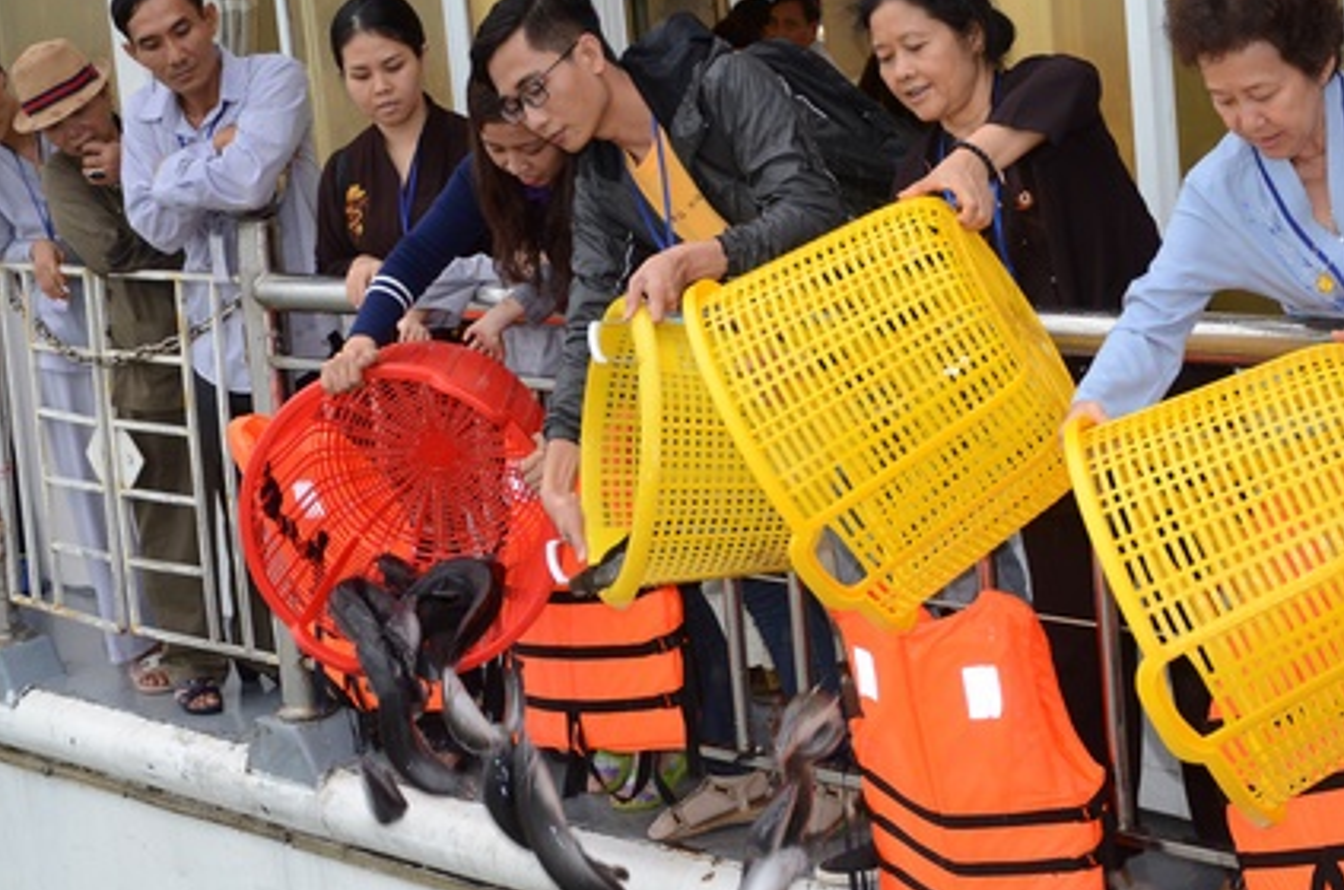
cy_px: 482
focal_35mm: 81
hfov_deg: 25.1
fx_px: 3009
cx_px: 845
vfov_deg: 16.8
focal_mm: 35
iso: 800
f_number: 4.5
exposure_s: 1/160
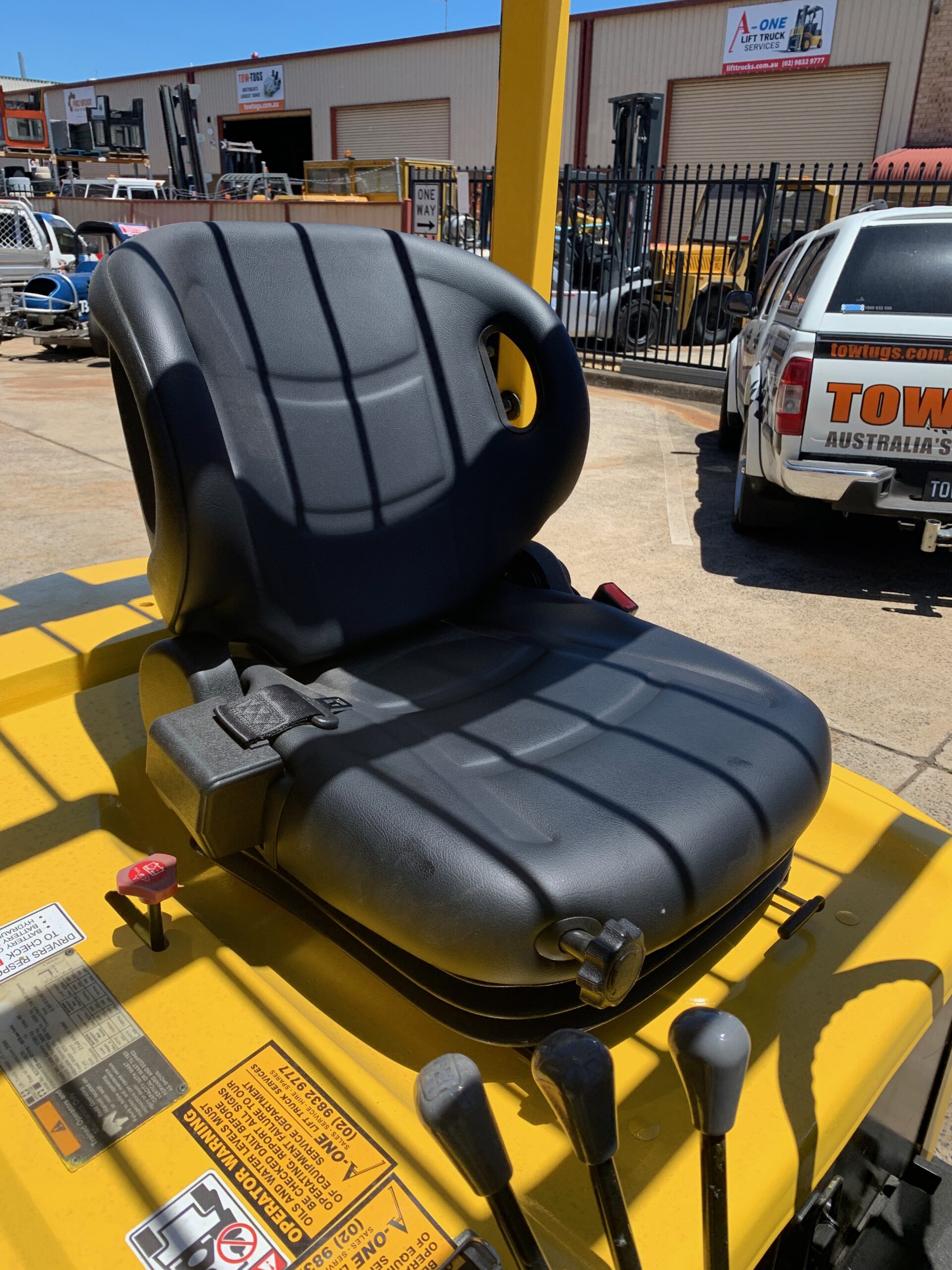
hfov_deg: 53.1
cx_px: 476
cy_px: 635
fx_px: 953
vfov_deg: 67.3
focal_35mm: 26
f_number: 1.8
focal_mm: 4.25
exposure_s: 1/2033
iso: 25
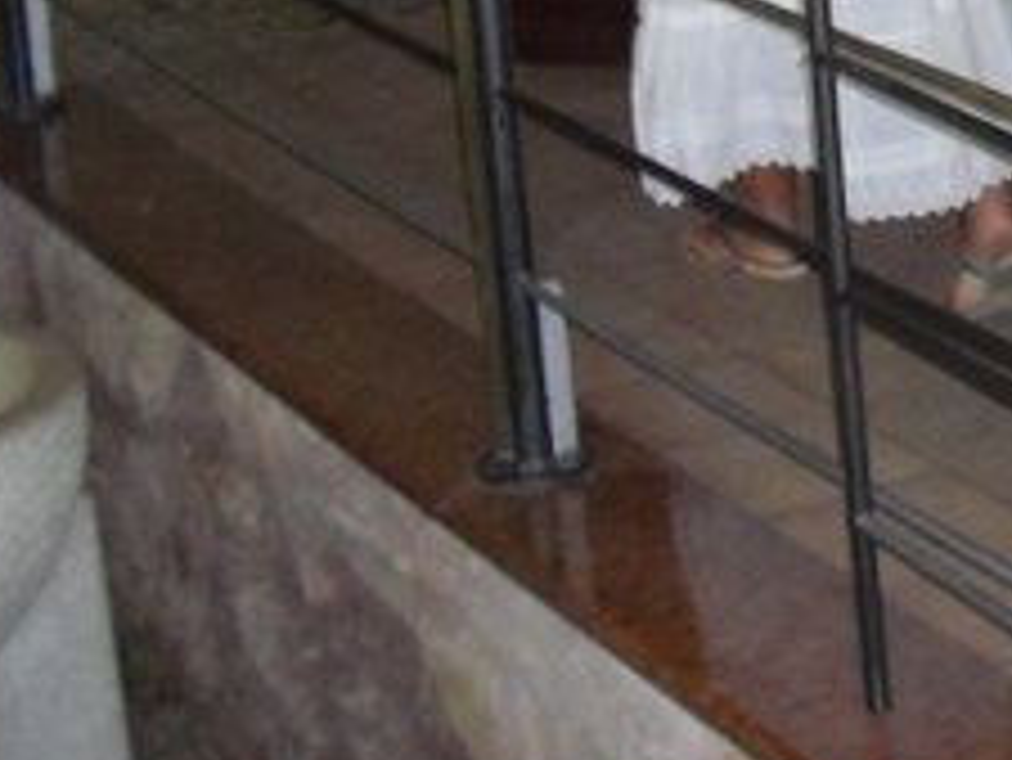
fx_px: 3949
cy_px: -490
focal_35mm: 135
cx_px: 1552
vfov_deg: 10.5
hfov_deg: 13.7
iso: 400
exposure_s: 1/60
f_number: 2.8
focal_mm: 6.2
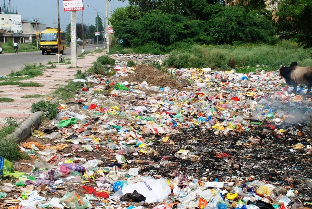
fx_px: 616
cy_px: 102
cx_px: 148
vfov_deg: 19.2
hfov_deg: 28.4
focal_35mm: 71
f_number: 10
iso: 250
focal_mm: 38
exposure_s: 1/400
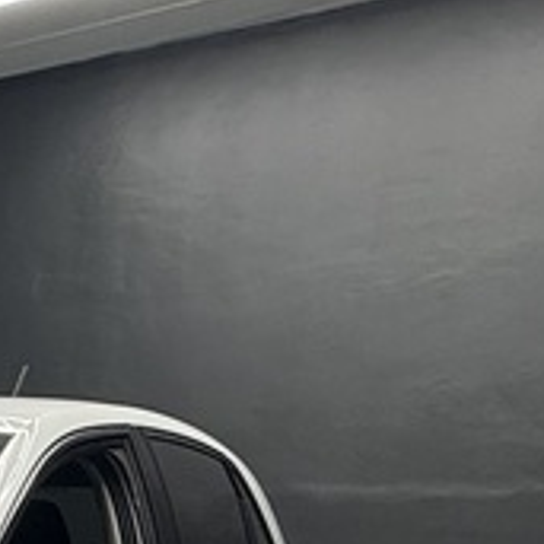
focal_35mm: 74
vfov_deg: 19.7
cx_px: -582
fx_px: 1316
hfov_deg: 16.7
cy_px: 859
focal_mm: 2.22
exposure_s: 1/100
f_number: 2.2
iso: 100
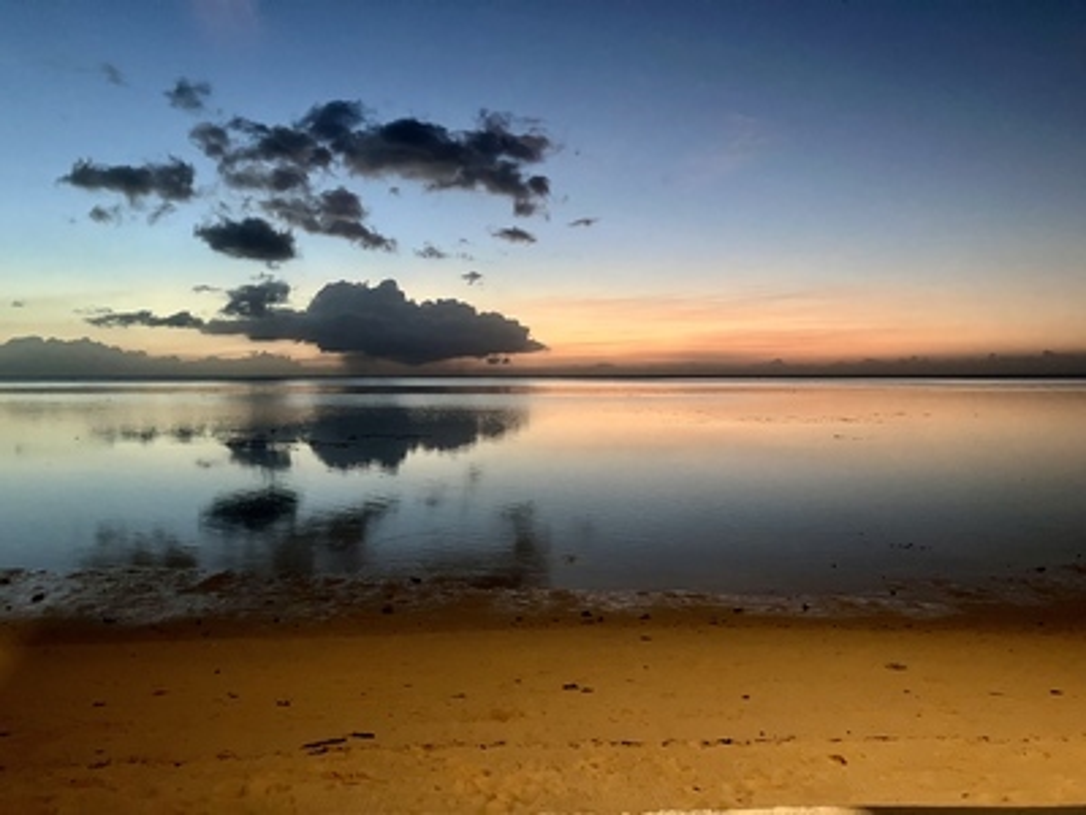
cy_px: 408
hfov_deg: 63.4
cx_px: 543
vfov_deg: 49.7
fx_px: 878
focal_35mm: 28
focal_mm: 3.99
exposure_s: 1/30
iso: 640
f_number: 1.8
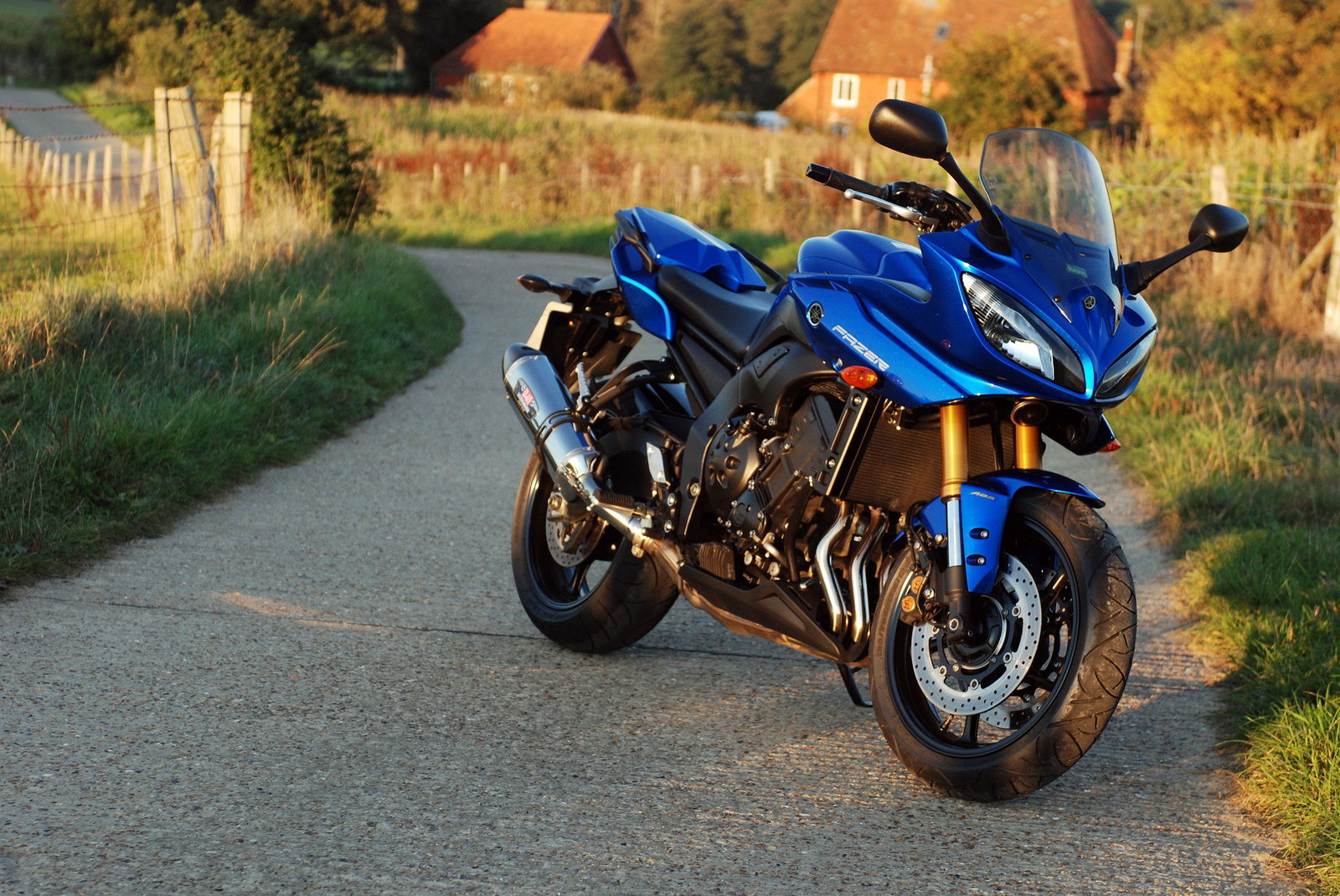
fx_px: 3129
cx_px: 670
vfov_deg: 16.3
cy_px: 448
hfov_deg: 24.2
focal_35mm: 84
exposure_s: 1/500
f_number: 4
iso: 400
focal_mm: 56
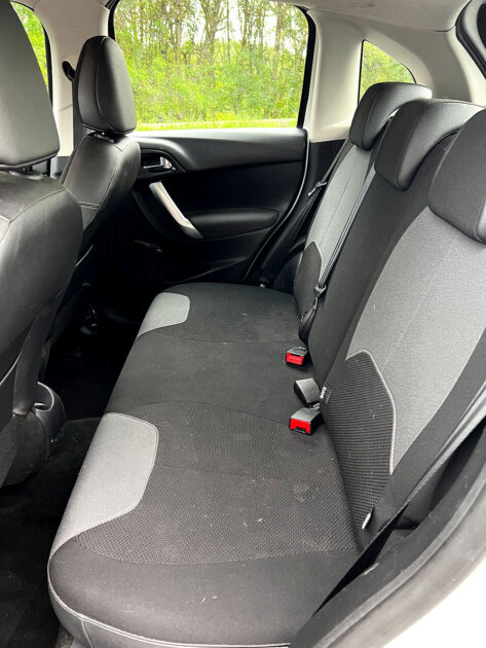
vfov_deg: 67.3
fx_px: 486
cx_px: 243
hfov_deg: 53.1
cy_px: 324
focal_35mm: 26
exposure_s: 1/60
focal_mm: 5.7
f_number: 1.5
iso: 160
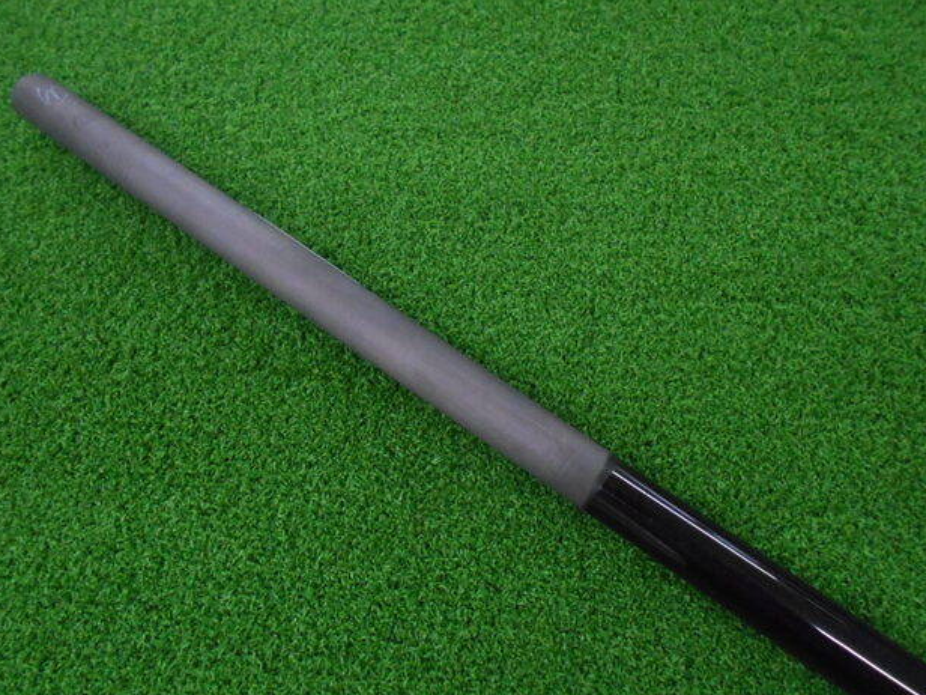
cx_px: 448
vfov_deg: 51.4
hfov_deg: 65.3
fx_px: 722
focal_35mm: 27
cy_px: 348
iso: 800
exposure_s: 1/100
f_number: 3.2
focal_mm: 4.6
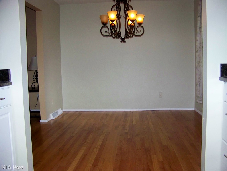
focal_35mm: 36
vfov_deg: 39.7
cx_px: 114
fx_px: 236
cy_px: 86
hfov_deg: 51.4
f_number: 2.8
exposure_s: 1/30
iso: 200
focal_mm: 5.85
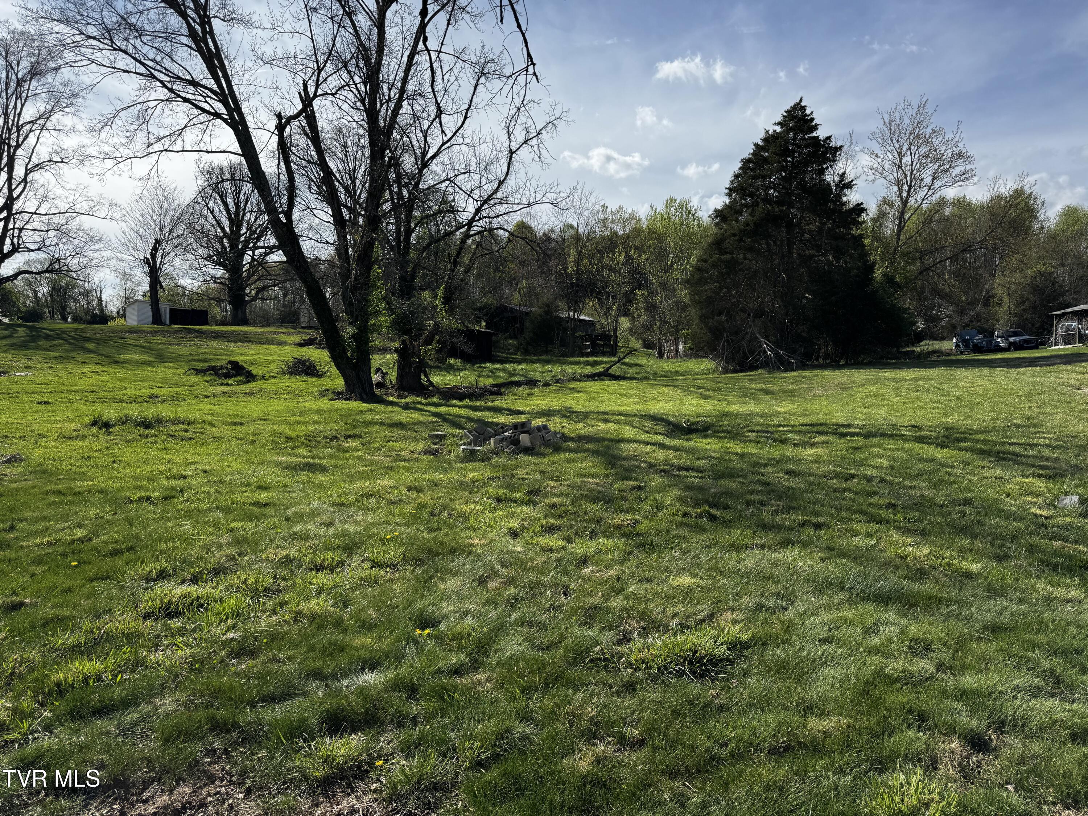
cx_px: 544
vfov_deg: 56.8
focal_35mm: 24
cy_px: 408
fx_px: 754
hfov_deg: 71.6
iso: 80
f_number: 1.78
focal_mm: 6.76
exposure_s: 1/4310
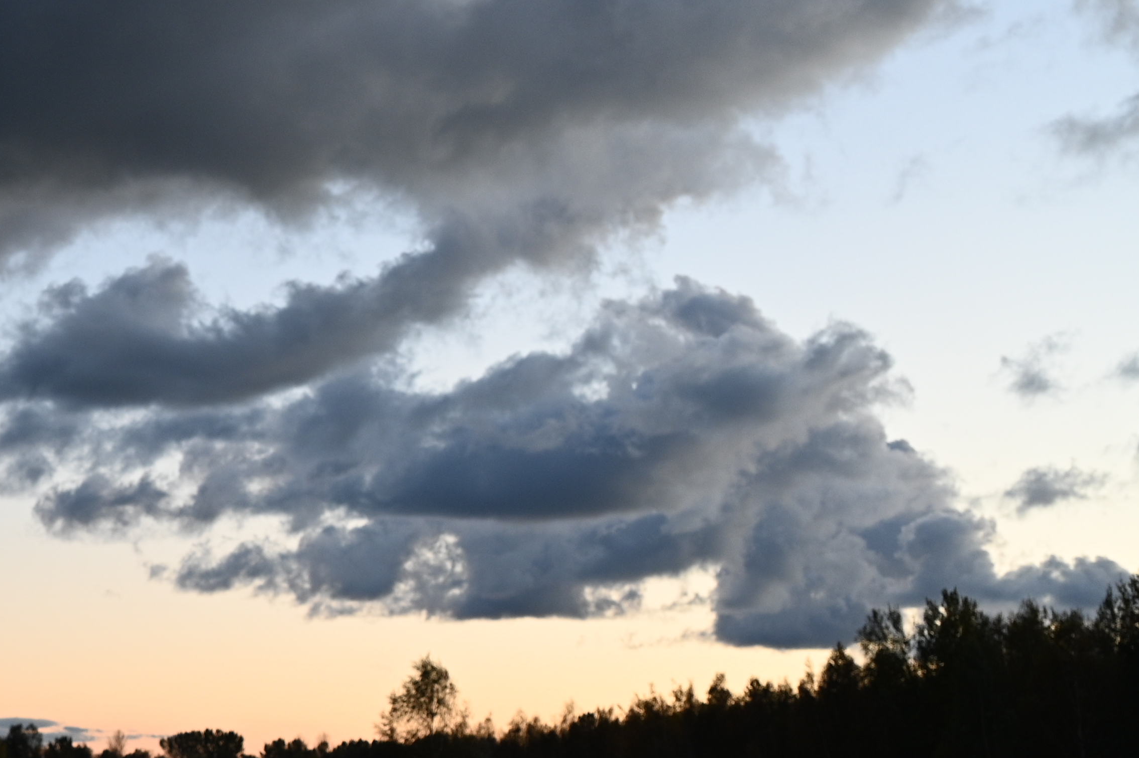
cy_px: 496
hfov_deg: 20.8
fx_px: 2824
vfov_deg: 15.3
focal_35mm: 89
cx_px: -333
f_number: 4
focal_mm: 33.5
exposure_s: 1/100
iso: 320
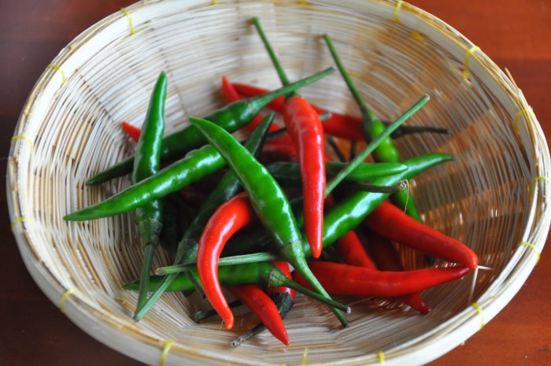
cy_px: 183
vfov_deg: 13.0
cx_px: 276
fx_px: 1605
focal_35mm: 105
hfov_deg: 19.5
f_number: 5.6
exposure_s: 1/25
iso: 400
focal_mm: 70
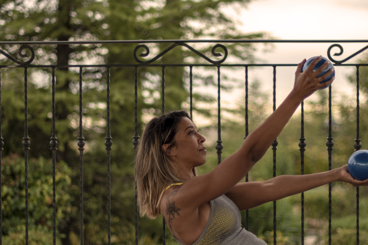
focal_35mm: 90
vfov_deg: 15.2
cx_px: 242
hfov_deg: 22.5
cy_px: 110
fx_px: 920
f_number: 1.4
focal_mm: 50
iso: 100
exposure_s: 1/250
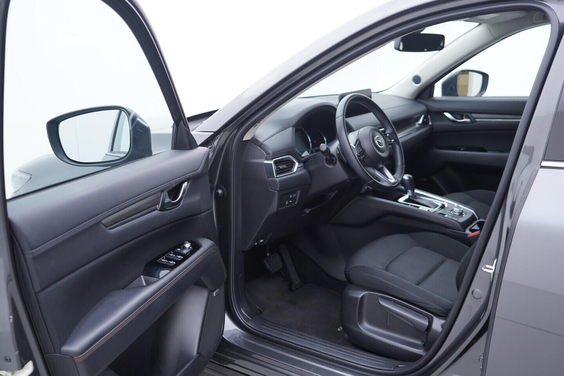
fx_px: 564
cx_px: 282
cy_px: 188
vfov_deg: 36.9
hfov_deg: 53.1
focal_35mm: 36
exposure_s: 1/40
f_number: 2.8
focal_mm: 24
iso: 125
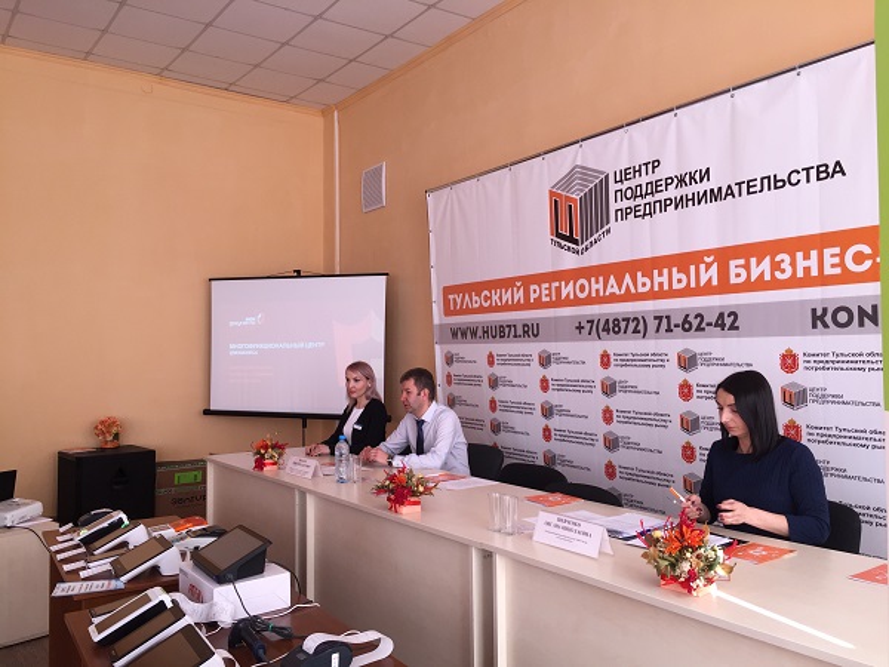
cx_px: 444
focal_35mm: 29
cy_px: 334
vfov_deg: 48.2
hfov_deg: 61.7
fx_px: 745
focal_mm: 4.15
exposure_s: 1/100
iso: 40
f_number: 2.2
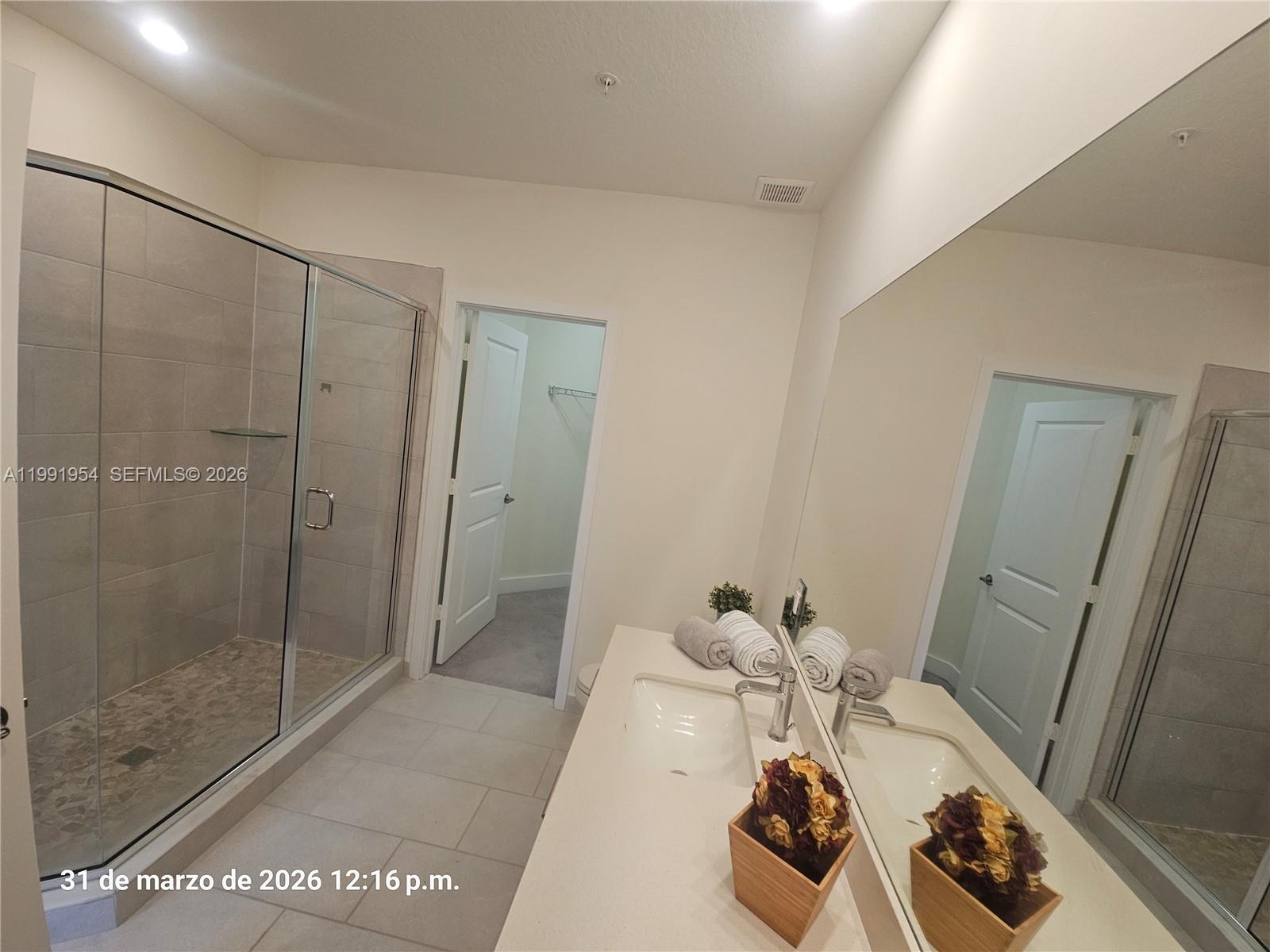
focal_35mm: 13
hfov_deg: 106.2
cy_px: 476
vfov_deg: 89.9
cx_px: 635
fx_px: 477
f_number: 2.2
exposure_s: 1/60
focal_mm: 2.2
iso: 80
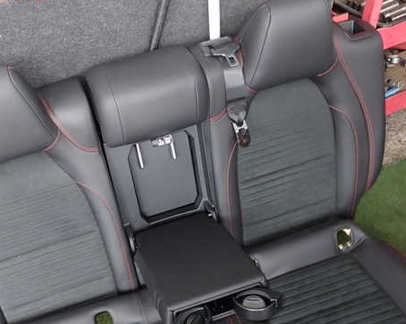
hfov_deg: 46.5
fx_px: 468
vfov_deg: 38.1
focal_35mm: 39
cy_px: 185
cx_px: 153
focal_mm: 5.4
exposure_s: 1/30
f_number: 2.3
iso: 200
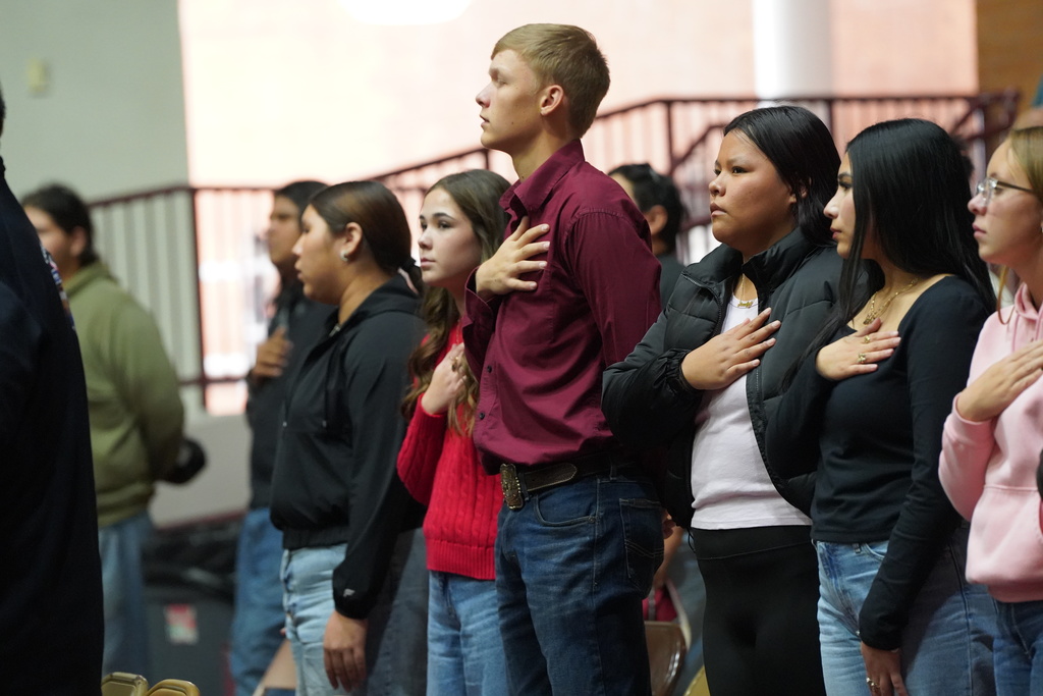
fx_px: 5795
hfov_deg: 10.3
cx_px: 522
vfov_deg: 6.9
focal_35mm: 200
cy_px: 348
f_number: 4
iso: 8000
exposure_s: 1/250
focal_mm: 200
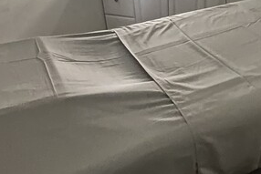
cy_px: 67
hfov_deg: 50.9
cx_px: 173
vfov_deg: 35.8
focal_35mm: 37
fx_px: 268
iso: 2000
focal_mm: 1.57
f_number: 1.8
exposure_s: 1/8
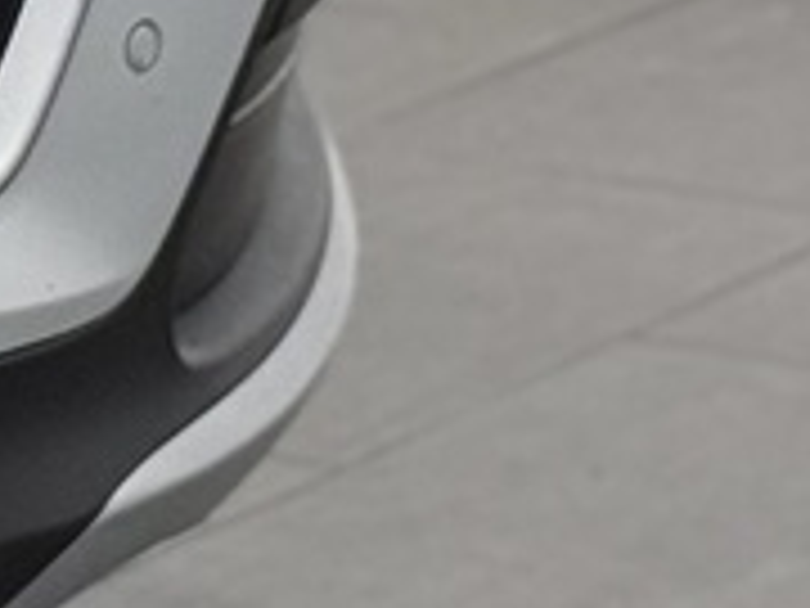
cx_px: -1598
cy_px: -504
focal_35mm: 384
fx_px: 8985
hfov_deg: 4.9
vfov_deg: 3.8
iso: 50
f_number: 1.78
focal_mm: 6.76
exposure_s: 1/100
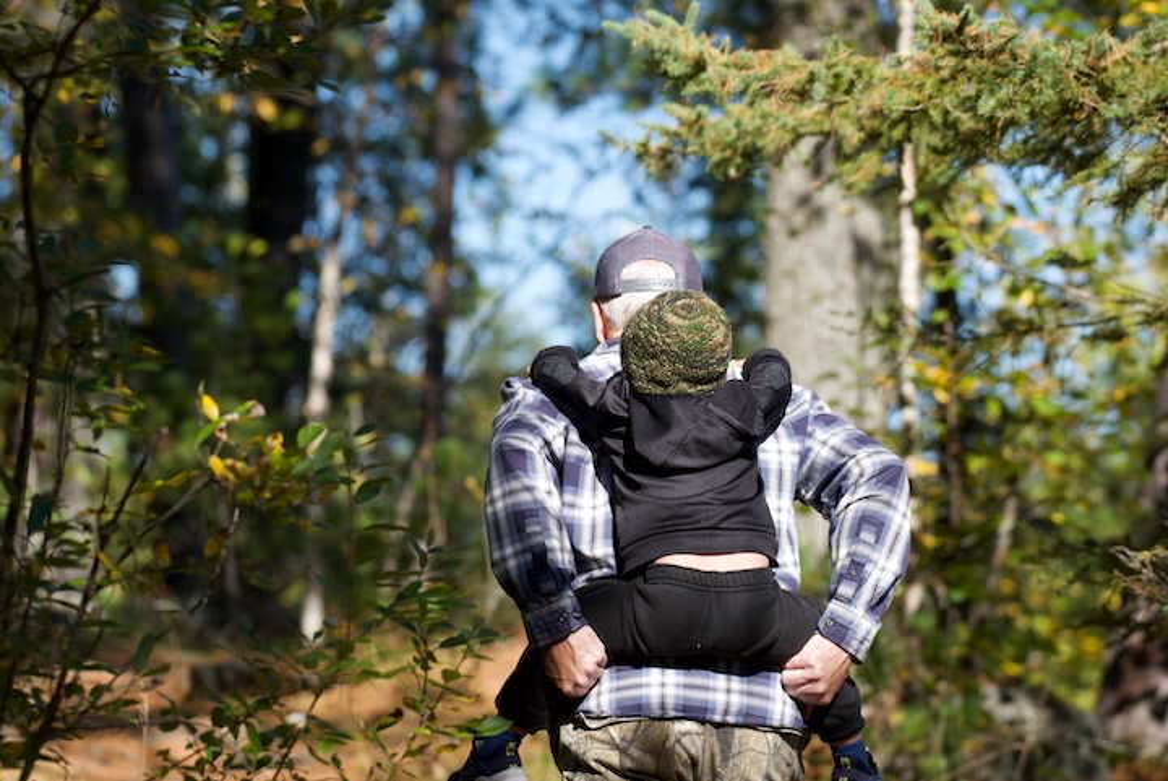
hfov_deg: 10.3
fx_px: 6493
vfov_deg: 6.9
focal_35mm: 200
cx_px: 584
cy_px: 390
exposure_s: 1/1250
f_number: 5.6
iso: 500
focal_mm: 200
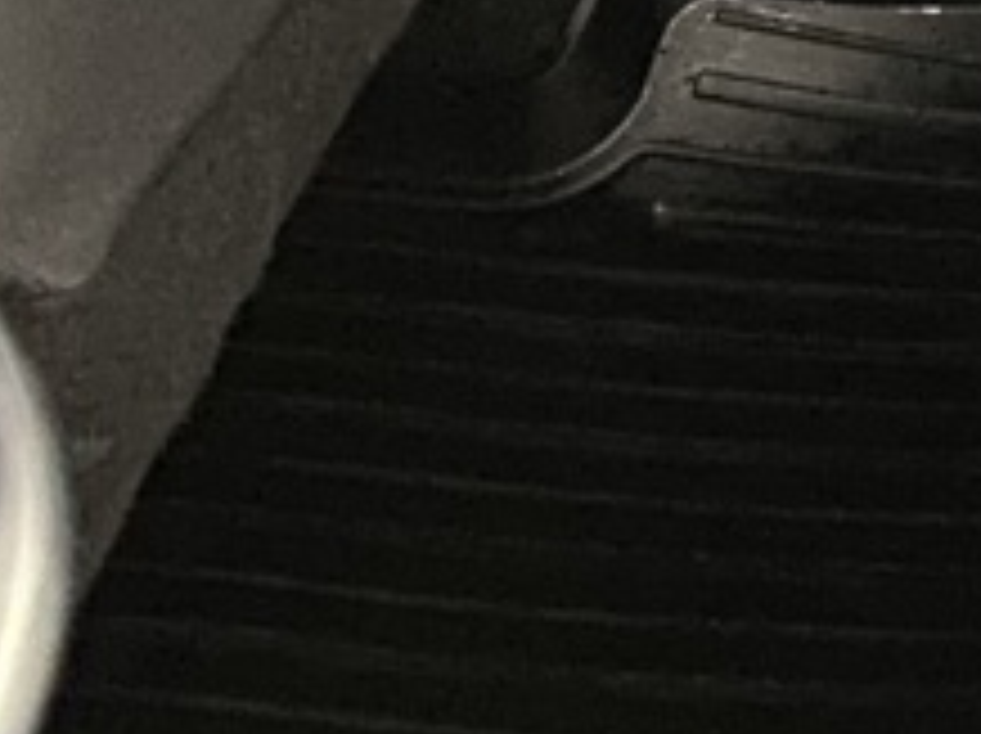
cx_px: 2776
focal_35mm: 172
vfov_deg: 7.7
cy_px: -1355
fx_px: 4869
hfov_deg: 9.5
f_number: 1.8
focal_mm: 4.25
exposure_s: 1/25
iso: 1250
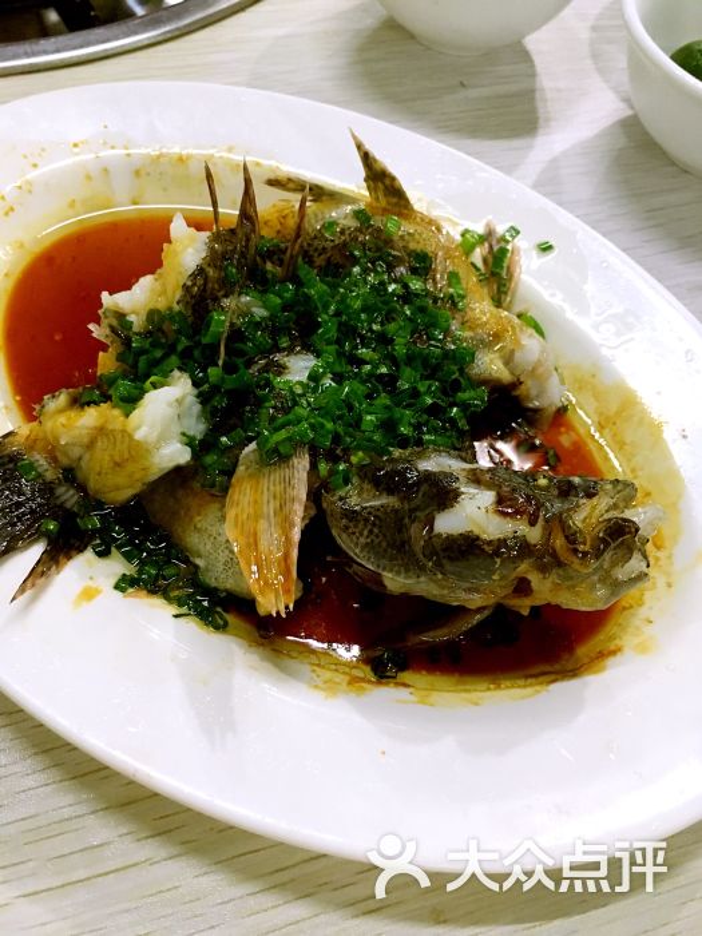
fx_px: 784
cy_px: 468
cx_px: 351
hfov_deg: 48.2
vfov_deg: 61.7
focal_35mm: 29
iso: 200
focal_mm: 4.15
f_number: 2.2
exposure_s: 1/20
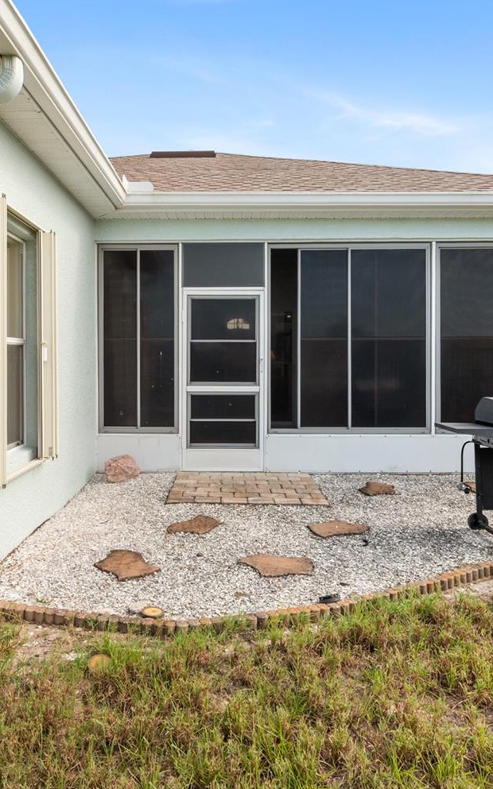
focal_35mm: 23
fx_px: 495
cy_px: 367
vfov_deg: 77.1
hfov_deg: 52.8
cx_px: 214
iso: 250
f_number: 6.3
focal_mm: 14
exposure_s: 1/800
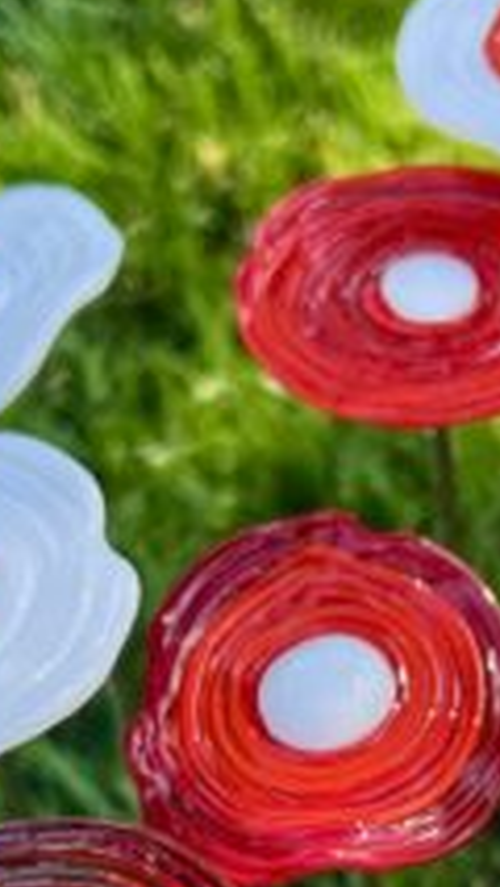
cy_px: 852
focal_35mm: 71
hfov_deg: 16.8
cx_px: 438
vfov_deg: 28.2
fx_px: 1671
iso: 50
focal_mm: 5.7
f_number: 1.5
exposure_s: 1/549
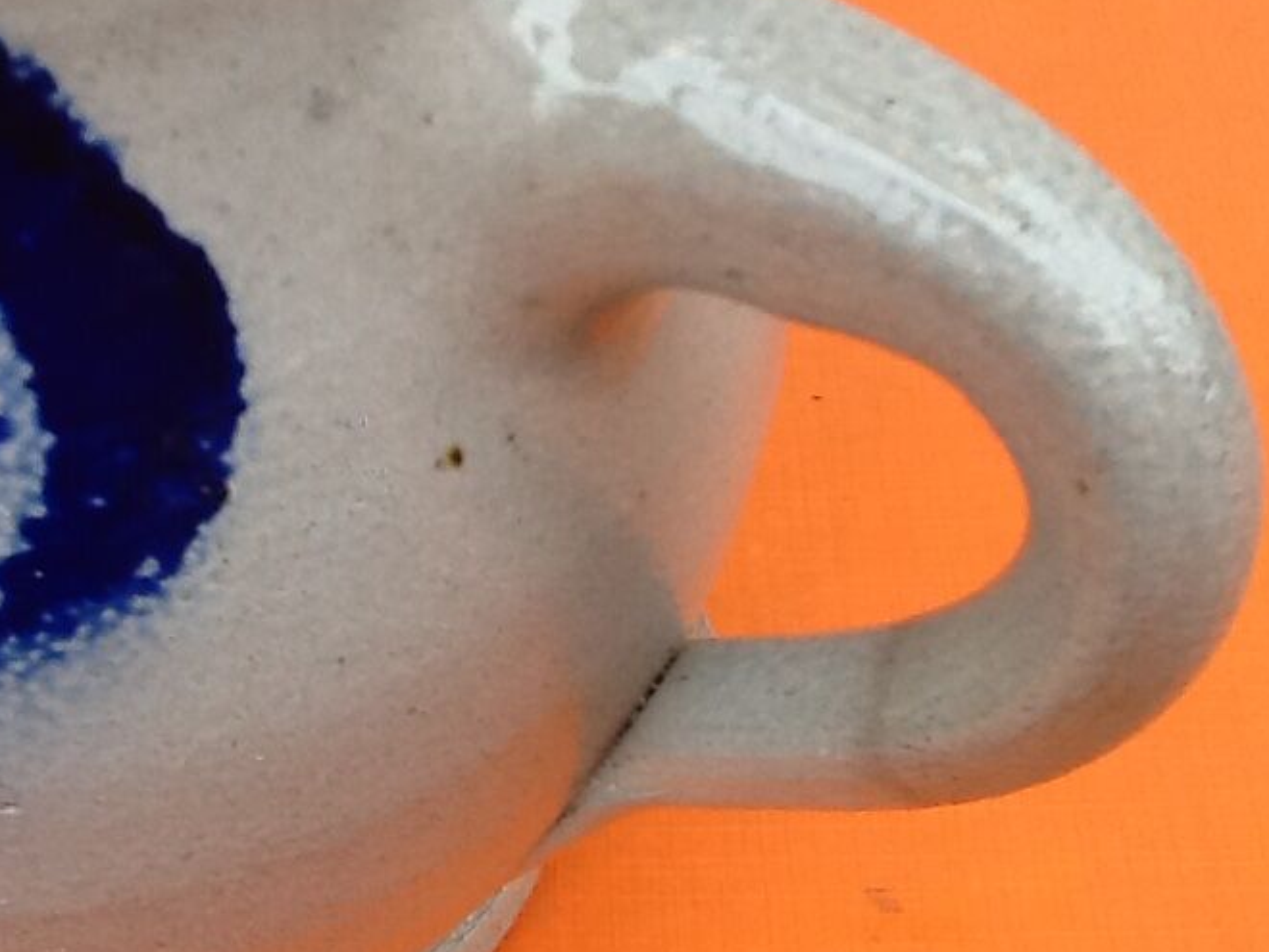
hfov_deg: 30.2
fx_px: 2346
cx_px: 569
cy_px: 483
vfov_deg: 22.9
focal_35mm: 64
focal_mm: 2.03
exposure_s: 1/60
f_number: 2.4
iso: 40
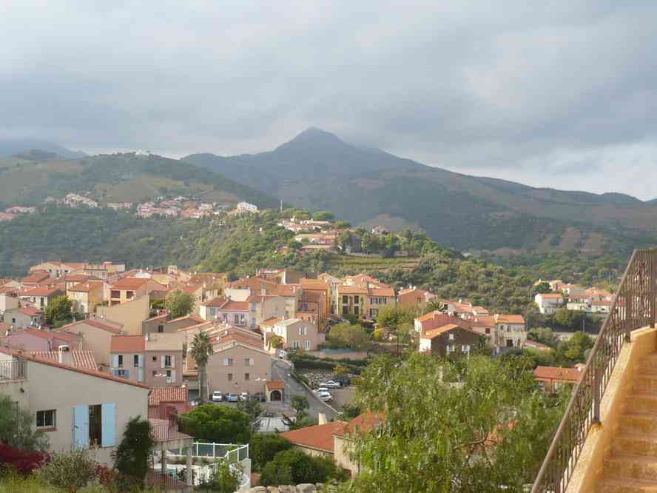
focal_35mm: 47
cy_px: 246
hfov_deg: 40.4
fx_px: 892
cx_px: 328
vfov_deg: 30.9
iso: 100
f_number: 2.8
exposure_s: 1/500
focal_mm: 5.8
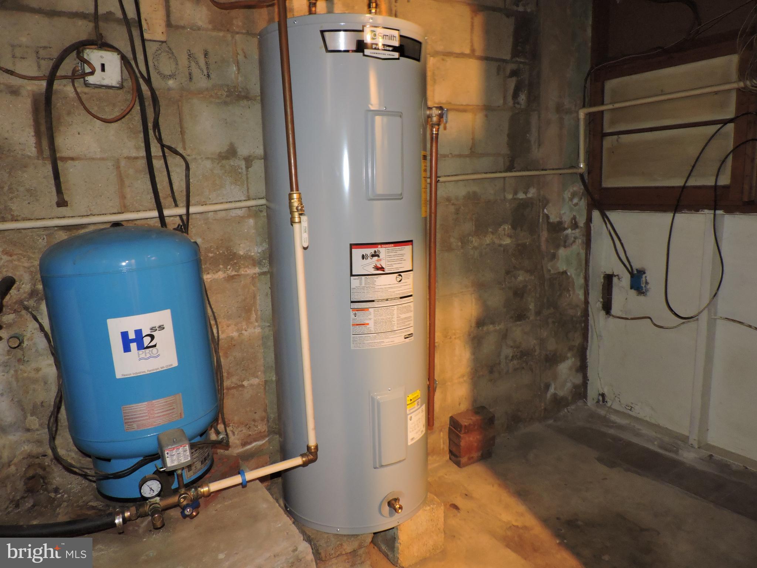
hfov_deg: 71.6
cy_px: 284
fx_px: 525
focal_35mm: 24
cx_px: 378
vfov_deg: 56.8
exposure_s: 1/3
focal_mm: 4.3
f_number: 3
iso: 400
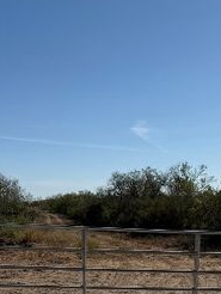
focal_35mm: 65
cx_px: 142
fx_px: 552
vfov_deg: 27.2
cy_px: 327
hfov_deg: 22.6
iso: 80
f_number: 1.78
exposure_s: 1/10309
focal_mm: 6.76
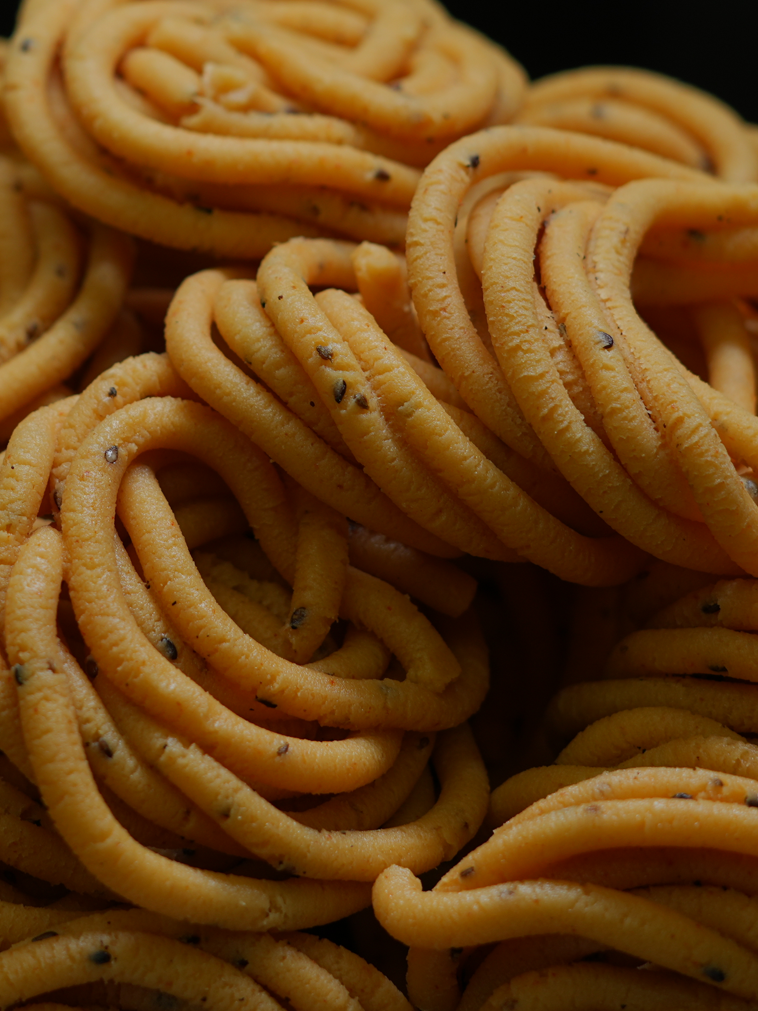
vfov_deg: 16.6
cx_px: 183
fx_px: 3445
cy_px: 239
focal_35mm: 118
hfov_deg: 12.5
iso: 100
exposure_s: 1/160
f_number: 3.5
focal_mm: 50
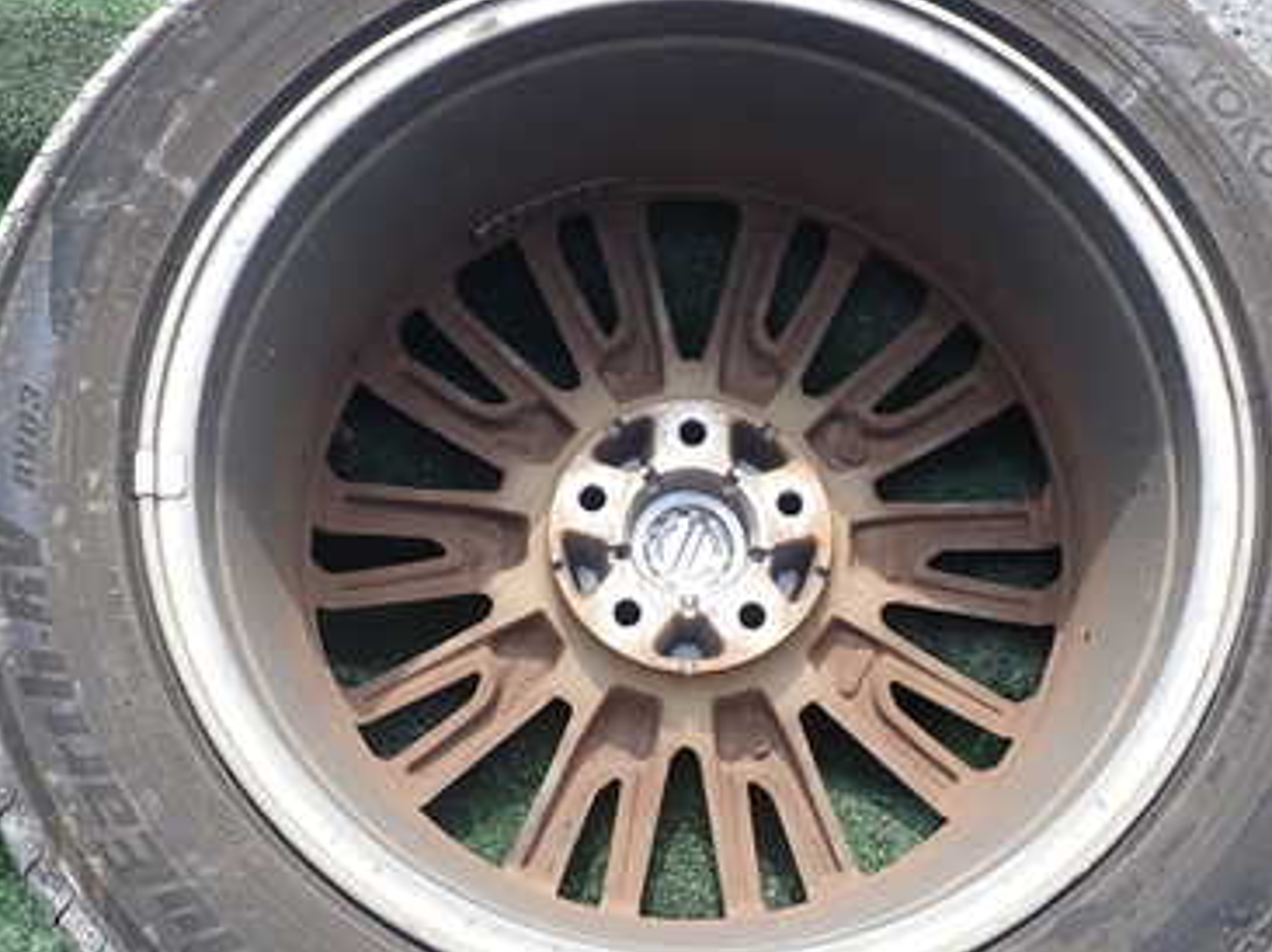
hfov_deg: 45.7
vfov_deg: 35.0
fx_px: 1506
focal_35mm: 41
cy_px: 542
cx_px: 706
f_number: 2.8
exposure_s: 1/320
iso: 100
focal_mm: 4.5
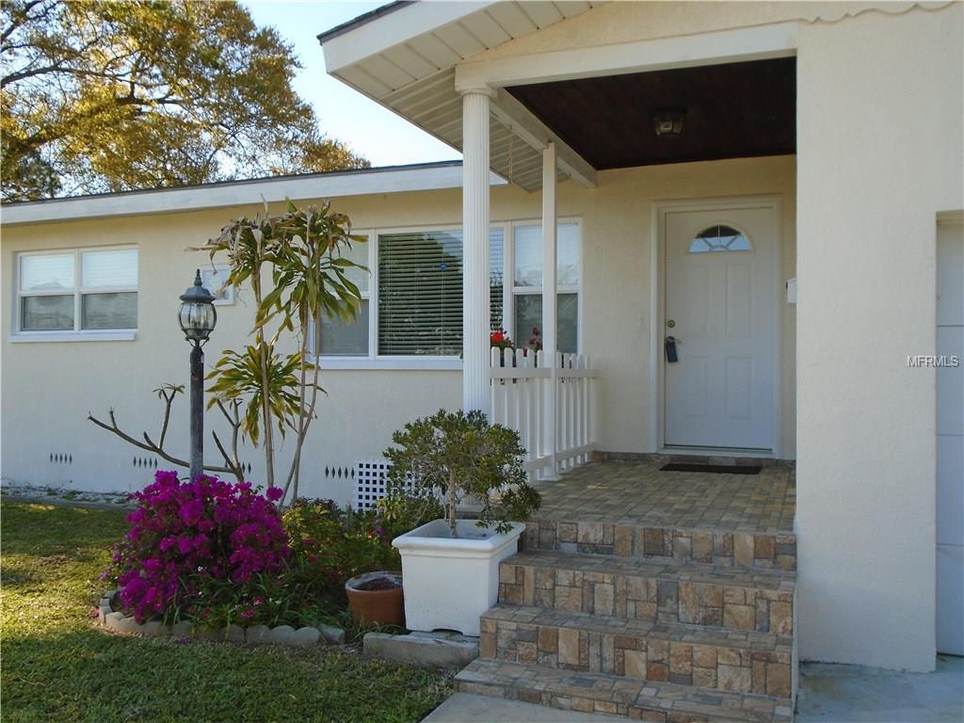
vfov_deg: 45.4
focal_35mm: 31
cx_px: 482
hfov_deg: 58.4
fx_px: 863
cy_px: 362
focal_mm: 5.5
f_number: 3.5
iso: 100
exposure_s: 1/320
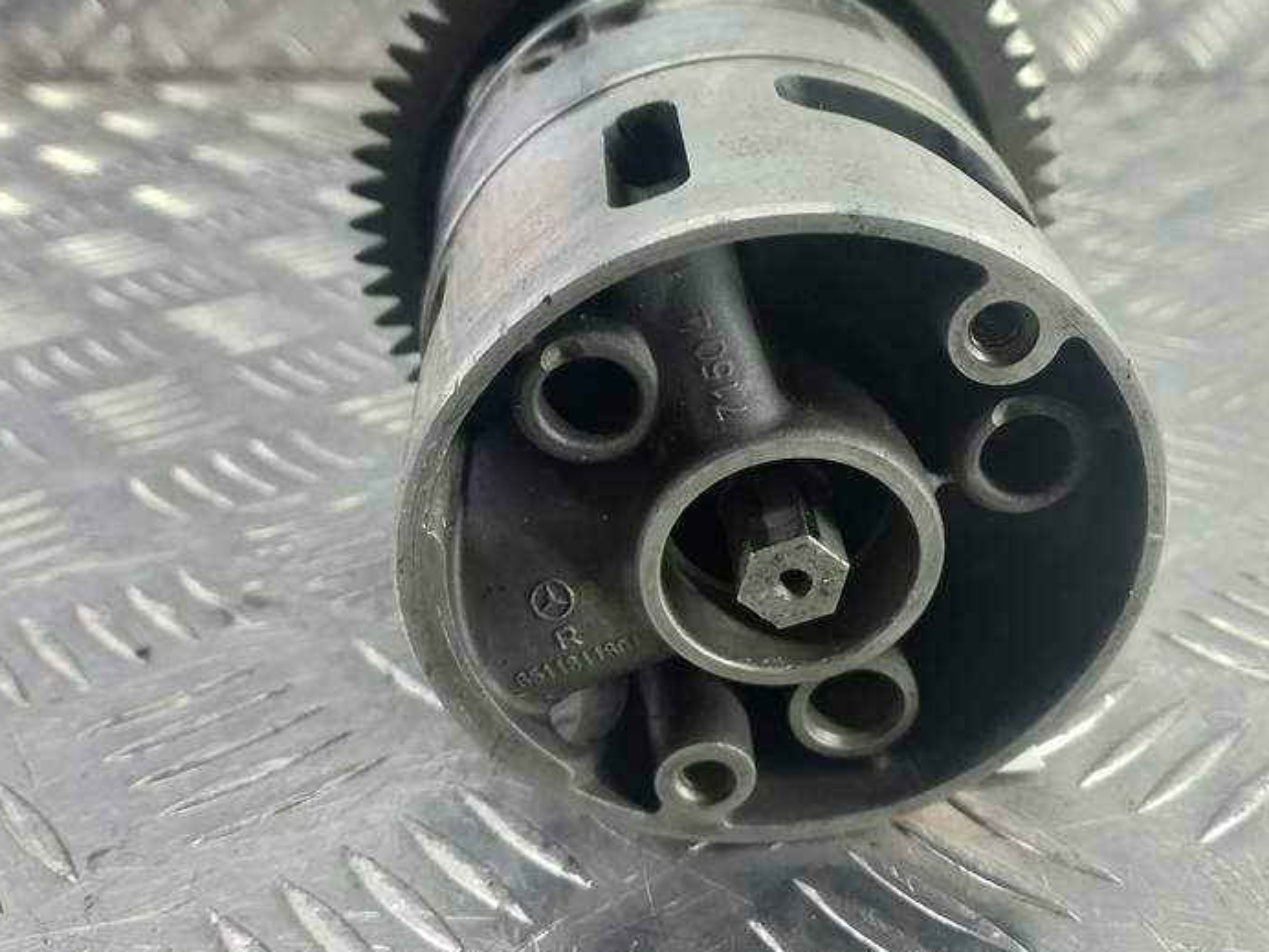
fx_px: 1356
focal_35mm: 37
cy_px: 393
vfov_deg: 38.5
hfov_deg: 49.9
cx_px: 745
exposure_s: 1/50
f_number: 1.8
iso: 125
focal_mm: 4.6
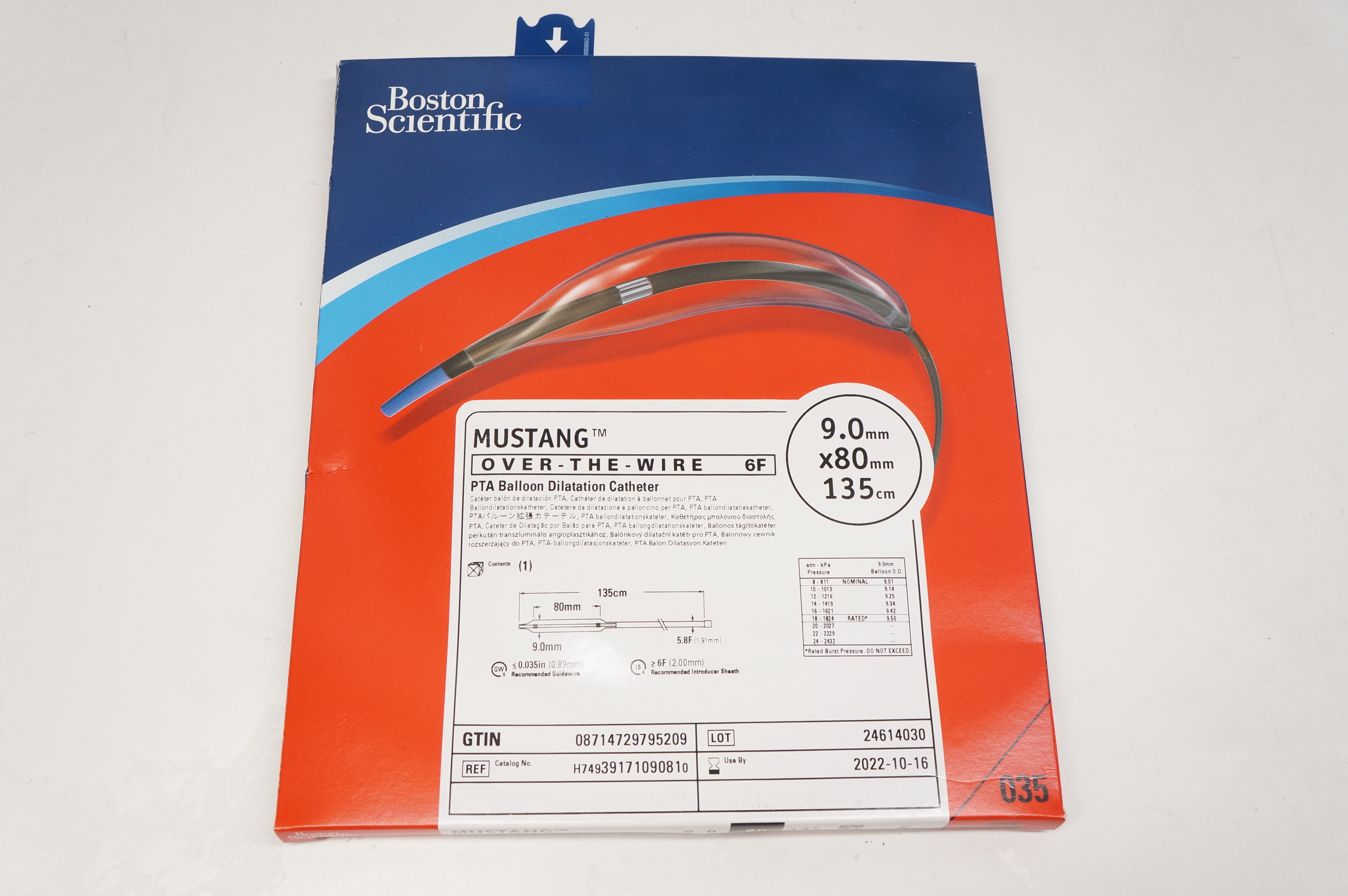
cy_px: 448
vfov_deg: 39.9
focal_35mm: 33
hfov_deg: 57.3
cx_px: 674
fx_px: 1234
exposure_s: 1/200
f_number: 5.6
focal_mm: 22
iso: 800
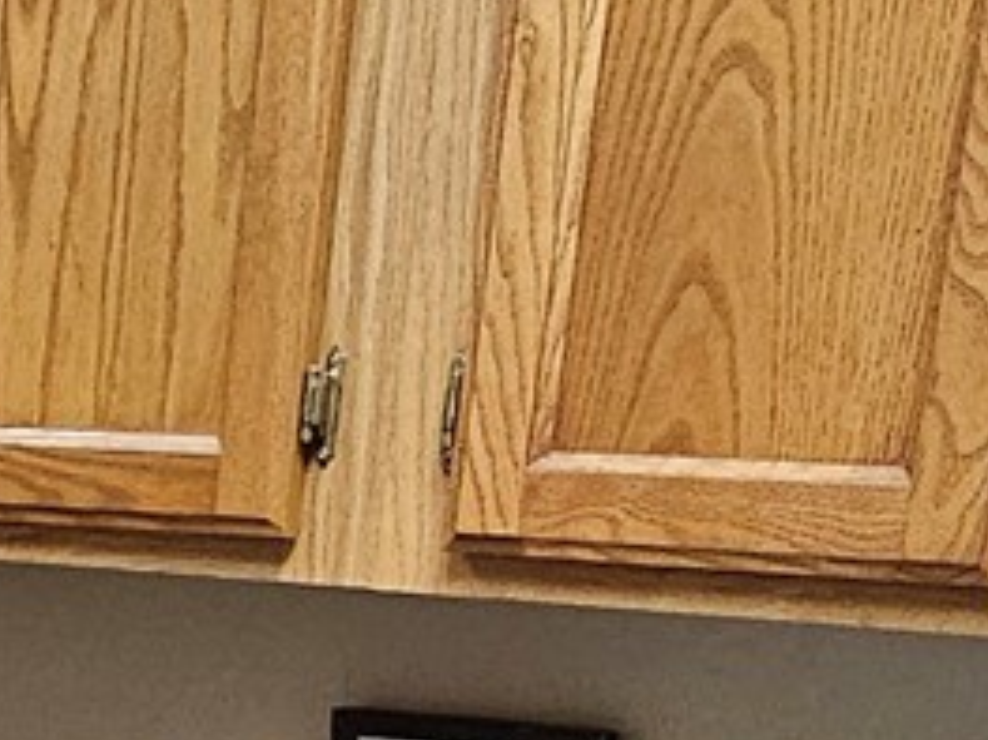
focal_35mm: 95
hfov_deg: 18.1
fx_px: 2710
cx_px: -541
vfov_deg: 14.4
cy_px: 1153
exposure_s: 1/60
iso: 400
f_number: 2.2
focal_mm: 2.2
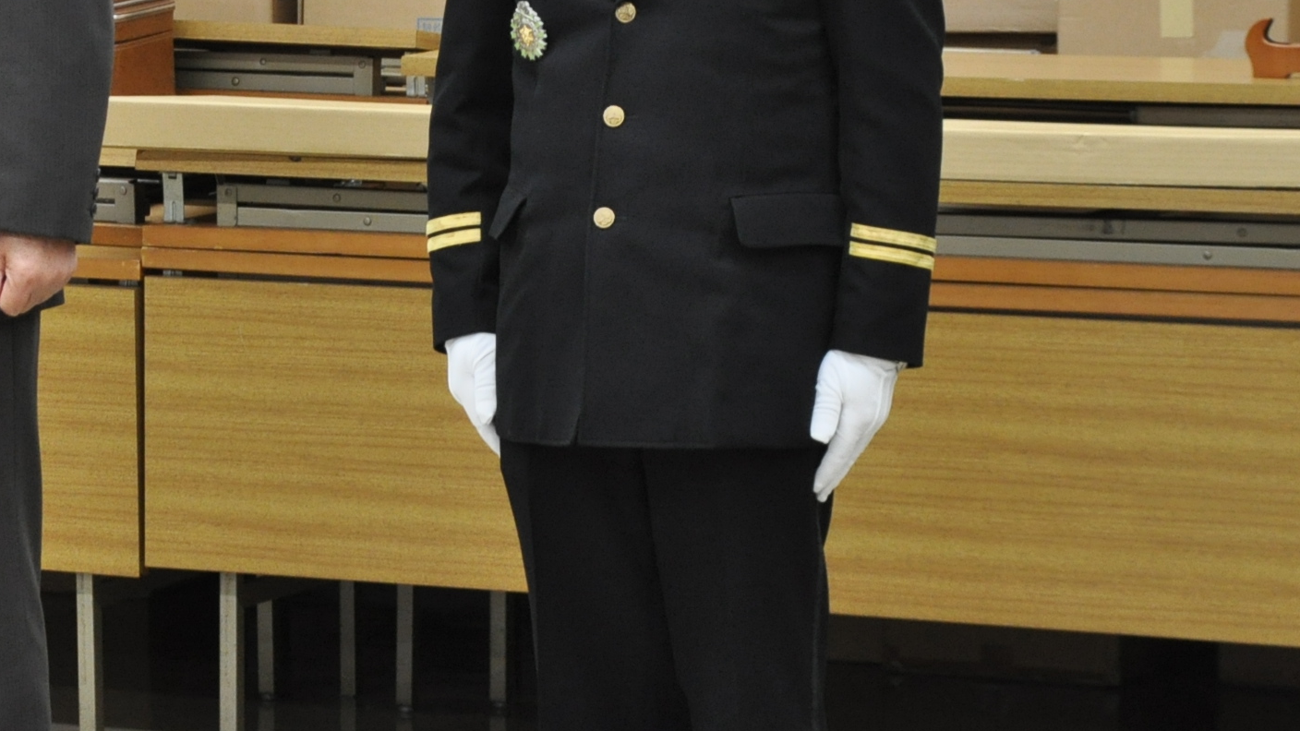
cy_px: 215
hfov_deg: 10.9
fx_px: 6797
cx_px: 275
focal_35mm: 197
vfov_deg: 6.2
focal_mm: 55
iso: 800
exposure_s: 1/50
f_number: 7.1
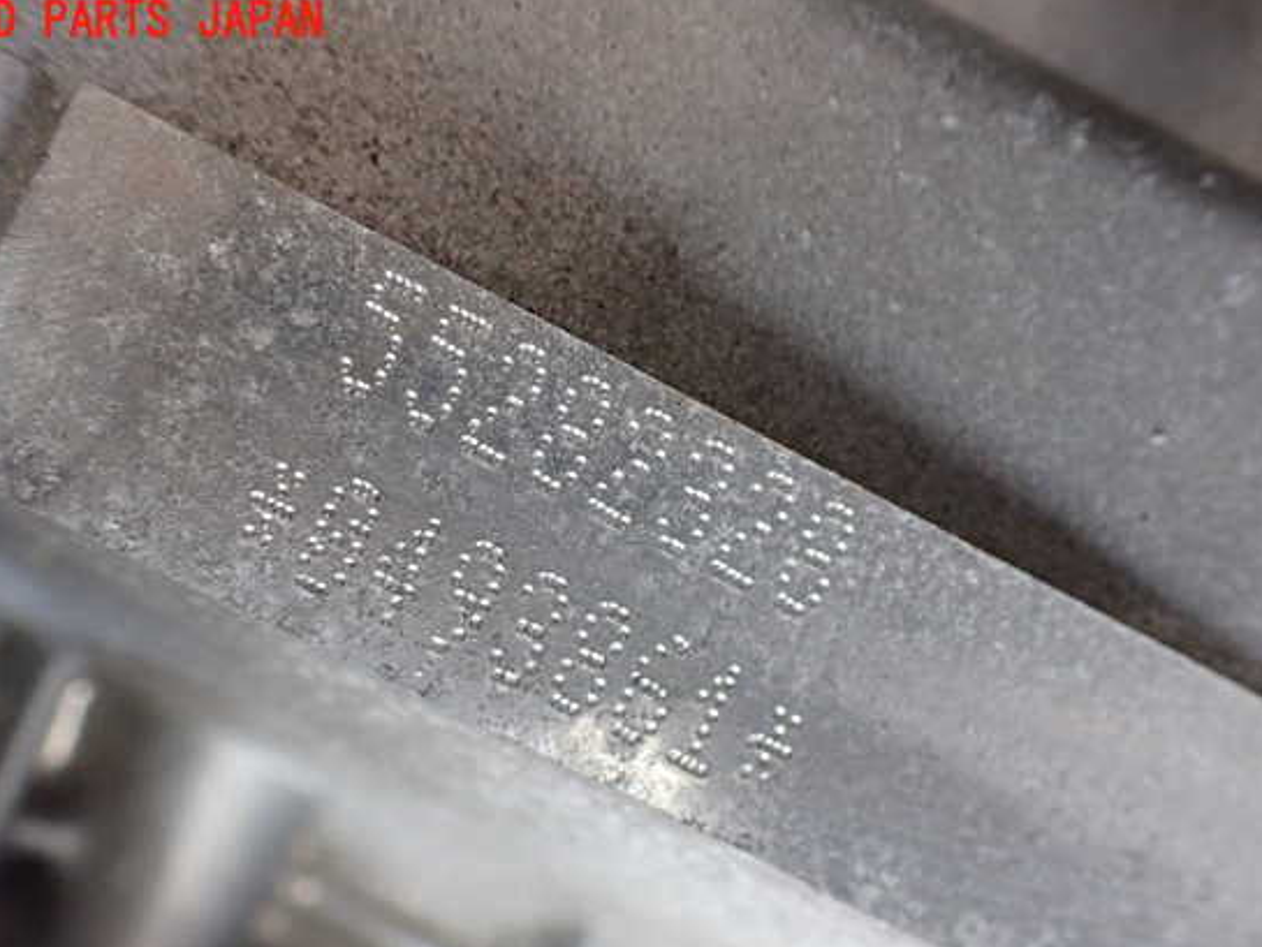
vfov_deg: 42.9
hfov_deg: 55.3
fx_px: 1203
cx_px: 597
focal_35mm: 33
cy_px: 514
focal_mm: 5.4
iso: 800
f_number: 2.3
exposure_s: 1/125
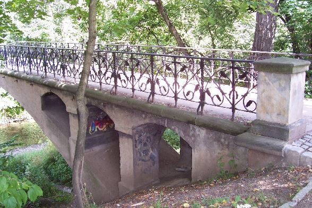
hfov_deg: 55.8
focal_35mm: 34
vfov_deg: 38.9
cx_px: 156
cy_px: 104
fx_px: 295
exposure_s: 1/60
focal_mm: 5.6
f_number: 2.7
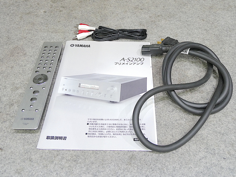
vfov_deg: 40.7
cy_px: 88
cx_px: 118
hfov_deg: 52.6
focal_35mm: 35
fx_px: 239
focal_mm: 6.3
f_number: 3.7
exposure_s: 1/20
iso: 200
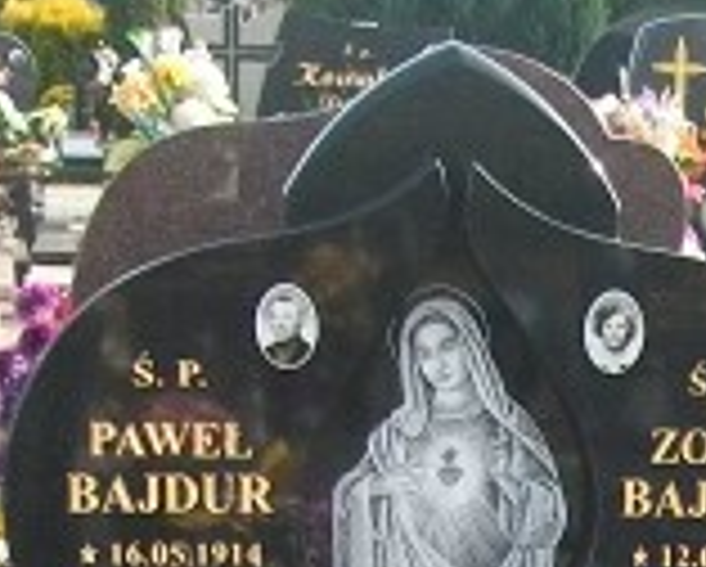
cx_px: 706
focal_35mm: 143
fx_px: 2992
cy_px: 1004
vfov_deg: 10.2
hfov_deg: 13.3
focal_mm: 6
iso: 80
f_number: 2.7
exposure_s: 1/400
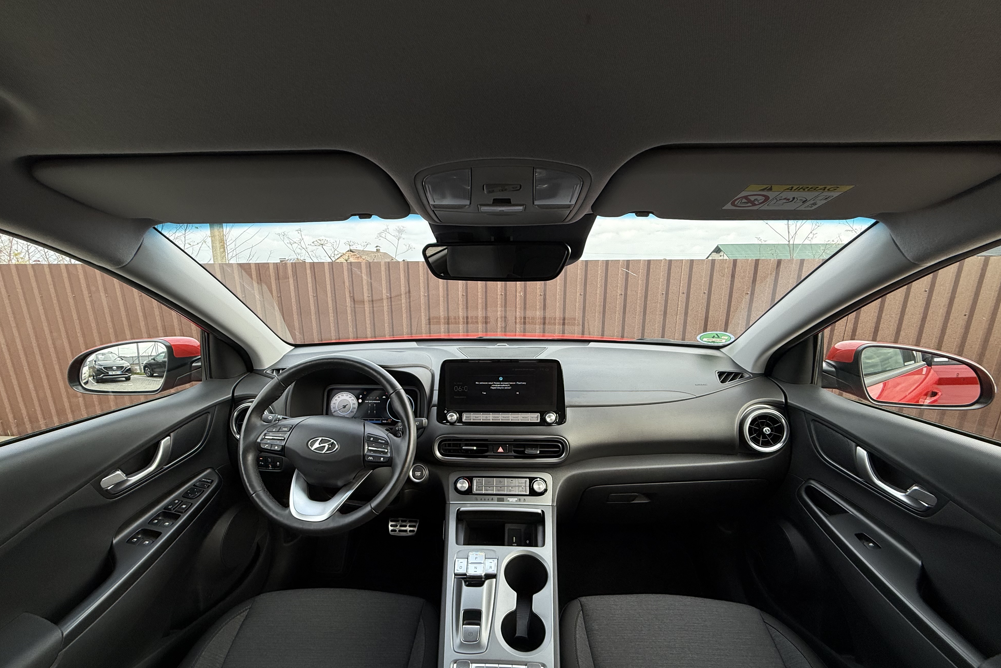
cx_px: 488
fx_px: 417
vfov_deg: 77.1
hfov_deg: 100.4
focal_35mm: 15
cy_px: 371
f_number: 2.2
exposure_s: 1/193
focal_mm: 2.22
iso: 64
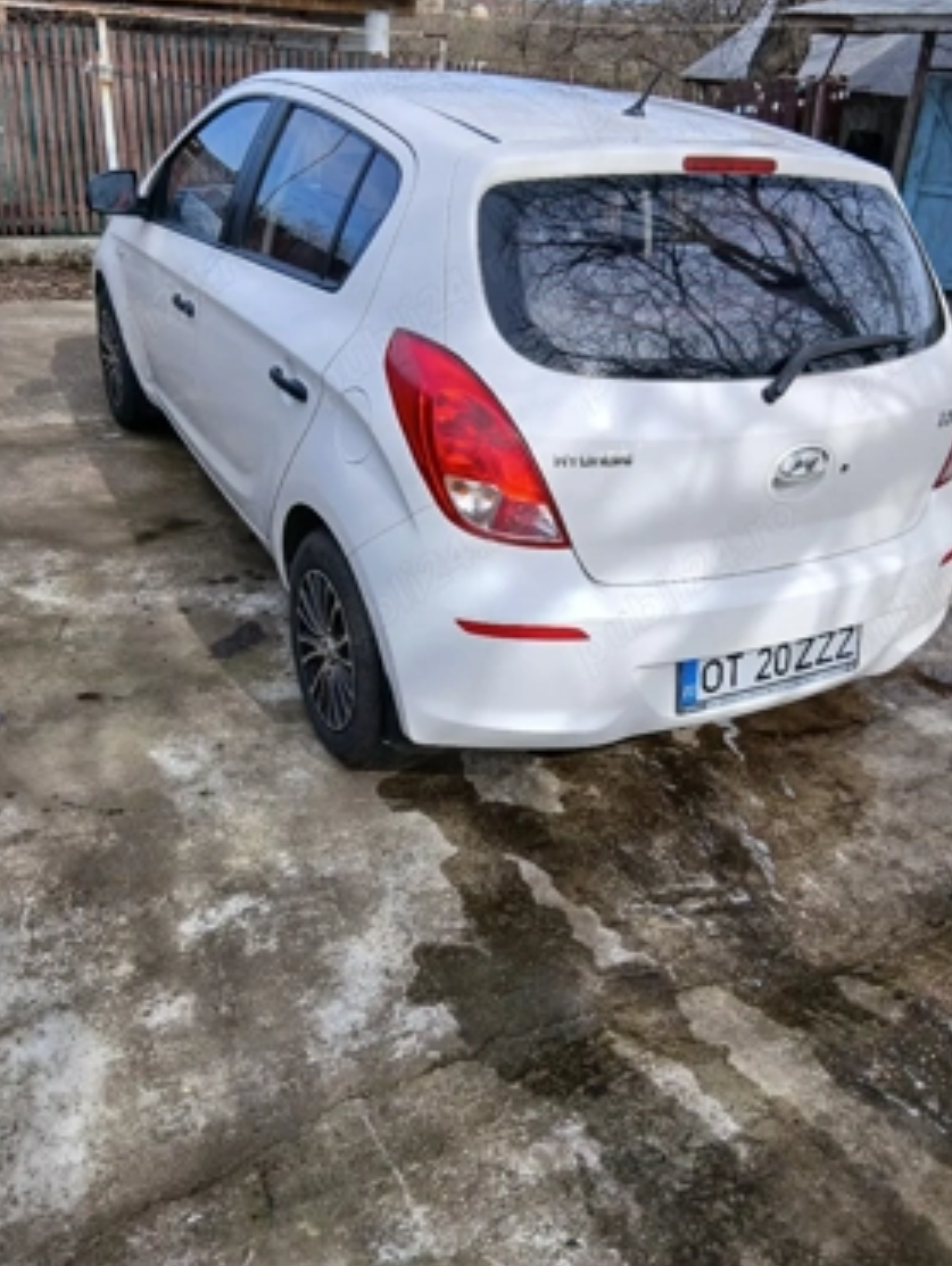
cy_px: 624
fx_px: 1025
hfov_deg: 49.8
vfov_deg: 63.4
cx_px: 488
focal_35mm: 28
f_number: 1.8
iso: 20
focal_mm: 3.98
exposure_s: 1/400
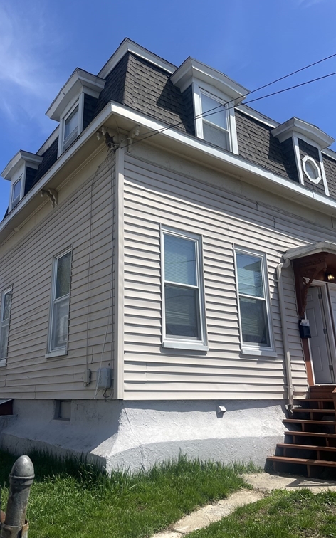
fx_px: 411
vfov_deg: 66.5
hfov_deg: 44.4
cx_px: 145
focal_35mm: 28
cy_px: 265
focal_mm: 5.1
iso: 50
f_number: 1.6
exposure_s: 1/4484
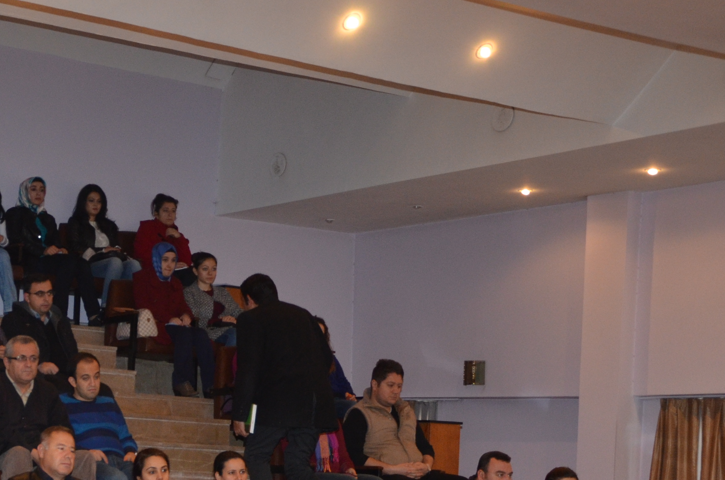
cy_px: 417
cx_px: -53
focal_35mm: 81
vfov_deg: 16.6
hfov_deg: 23.7
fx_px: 1630
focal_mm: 25
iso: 800
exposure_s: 1/60
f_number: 4
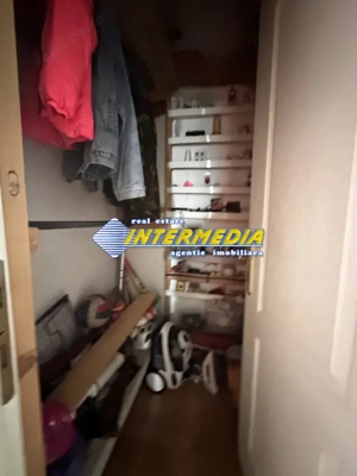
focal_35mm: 14
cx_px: 178
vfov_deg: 102.1
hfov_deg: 85.7
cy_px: 238
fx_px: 193
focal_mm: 2.22
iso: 3200
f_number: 2.2
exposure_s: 1/27
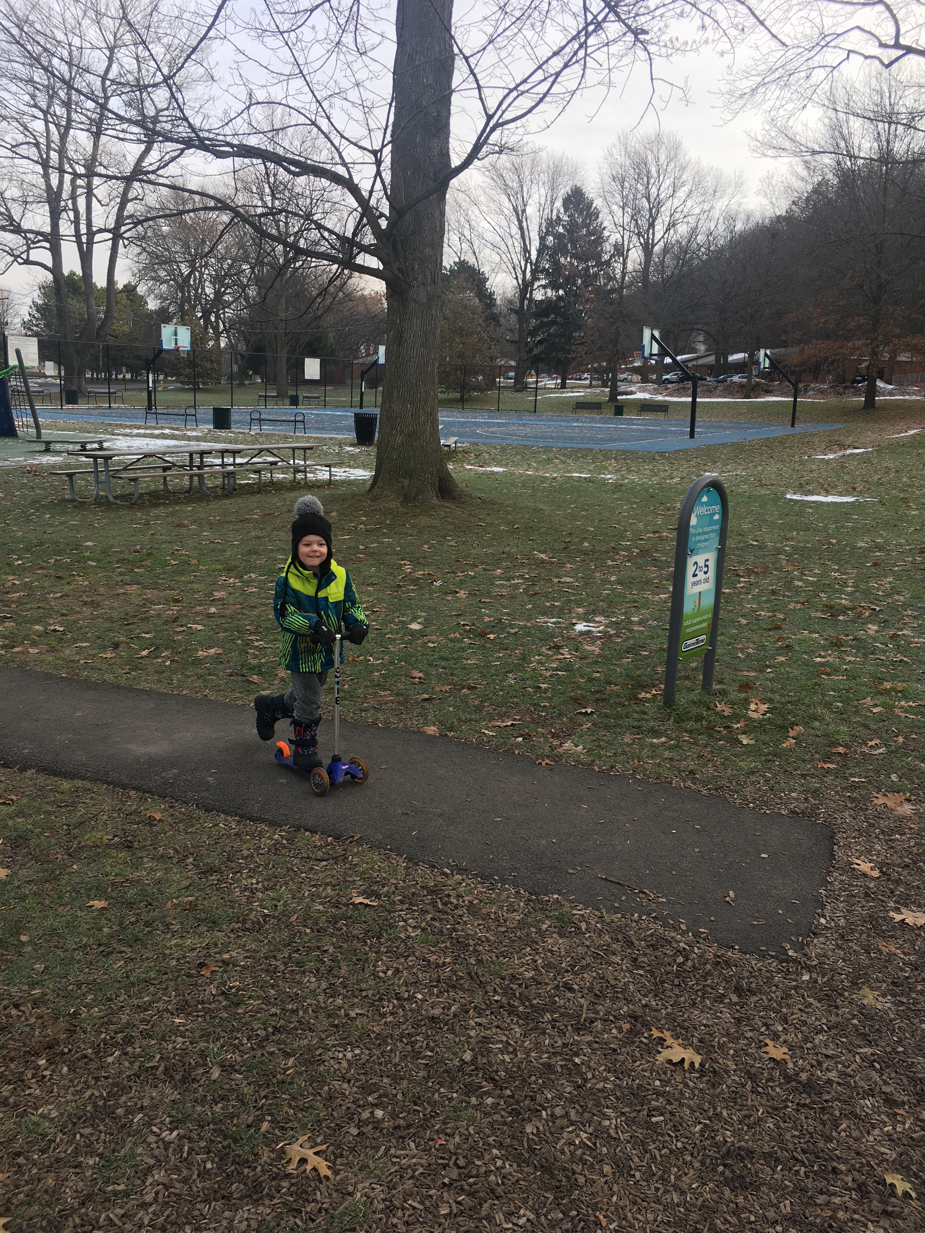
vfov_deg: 61.7
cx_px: 462
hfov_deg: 48.2
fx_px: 1033
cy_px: 616
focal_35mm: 29
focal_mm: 4.15
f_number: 2.2
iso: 25
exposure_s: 1/311
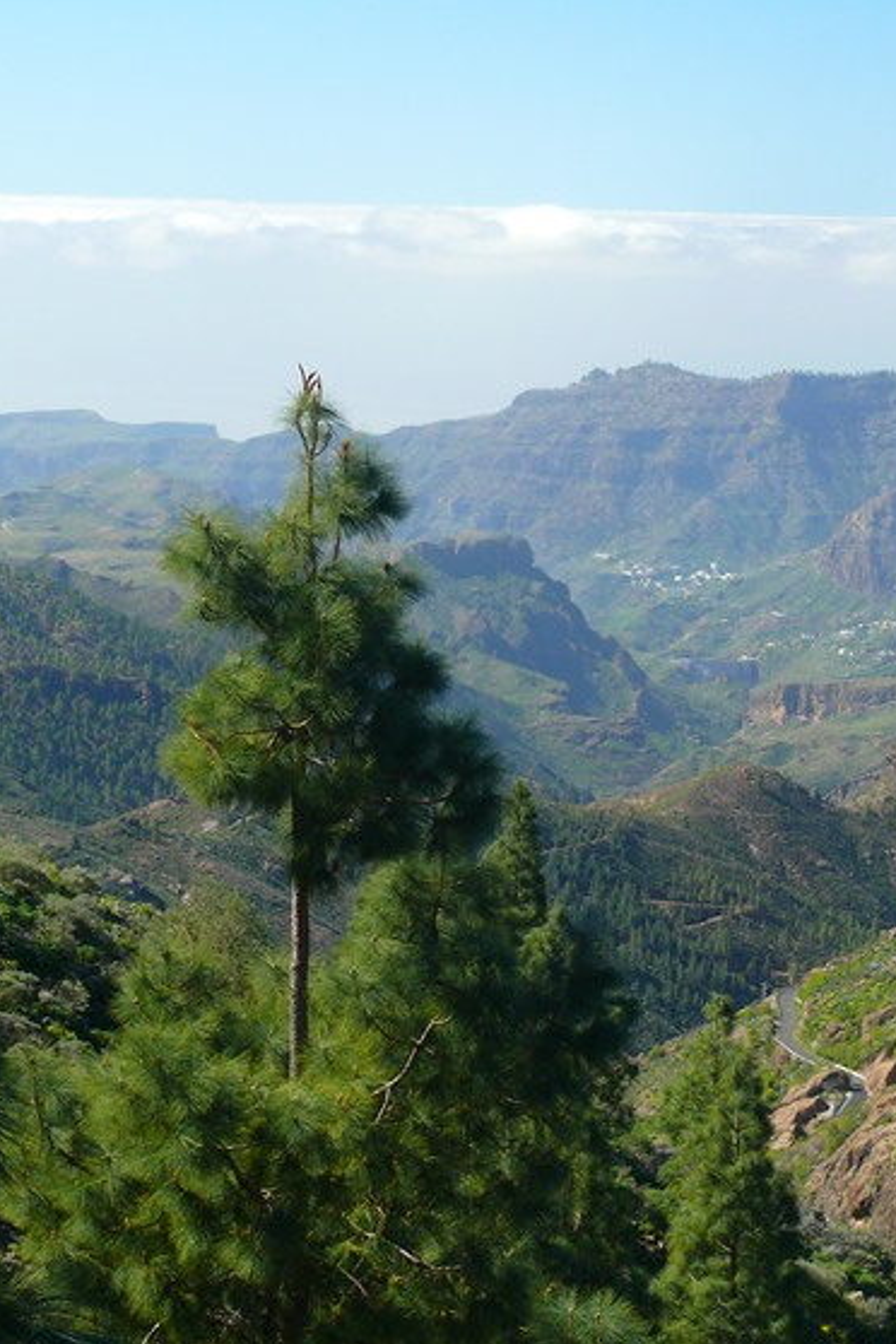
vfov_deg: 16.7
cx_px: 590
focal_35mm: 123
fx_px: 4592
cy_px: 672
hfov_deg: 11.1
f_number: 4
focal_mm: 18.6
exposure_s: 1/200
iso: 100
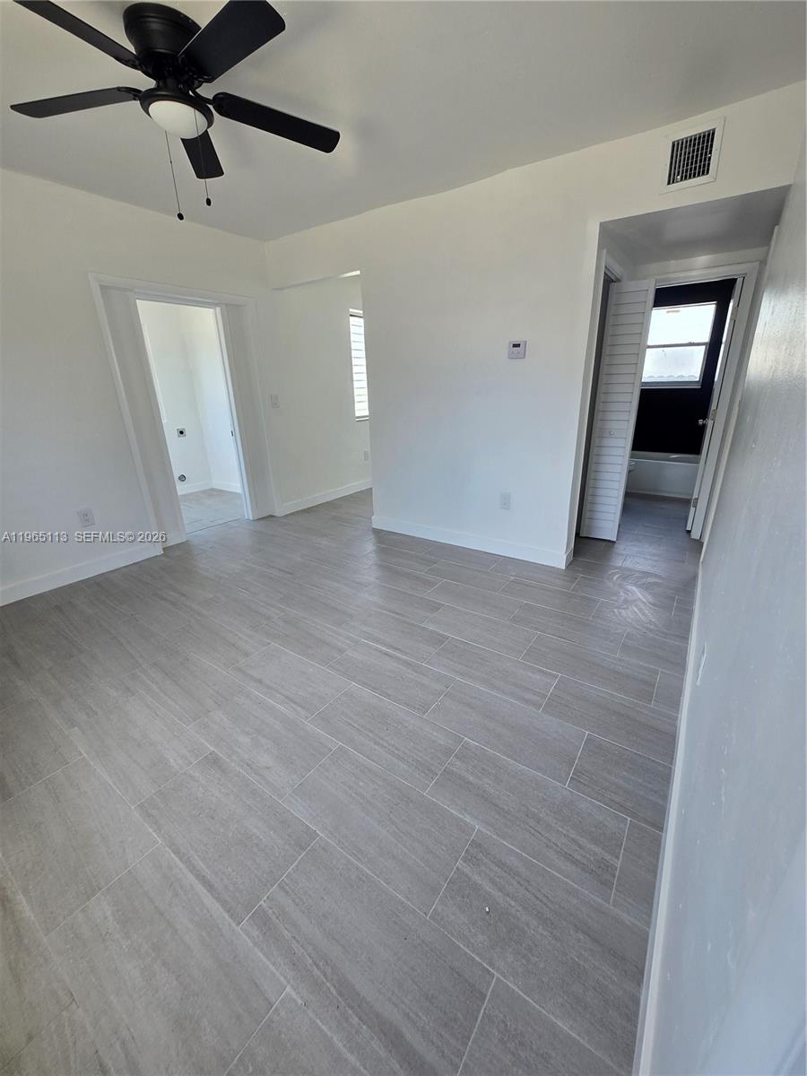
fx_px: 404
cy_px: 538
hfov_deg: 89.9
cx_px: 404
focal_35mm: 13
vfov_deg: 106.2
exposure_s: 1/60
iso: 25
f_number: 2.2
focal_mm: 1.7
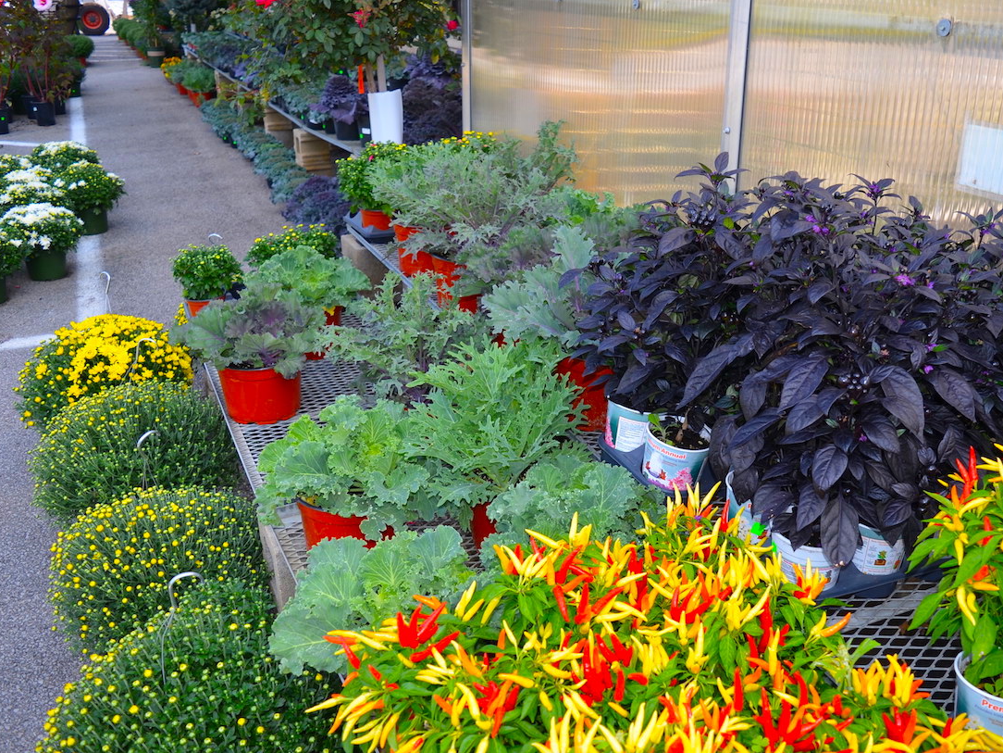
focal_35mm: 34
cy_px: 370
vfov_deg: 41.8
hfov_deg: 53.7
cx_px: 588
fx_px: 985
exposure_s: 1/200
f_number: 4.5
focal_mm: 20
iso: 100
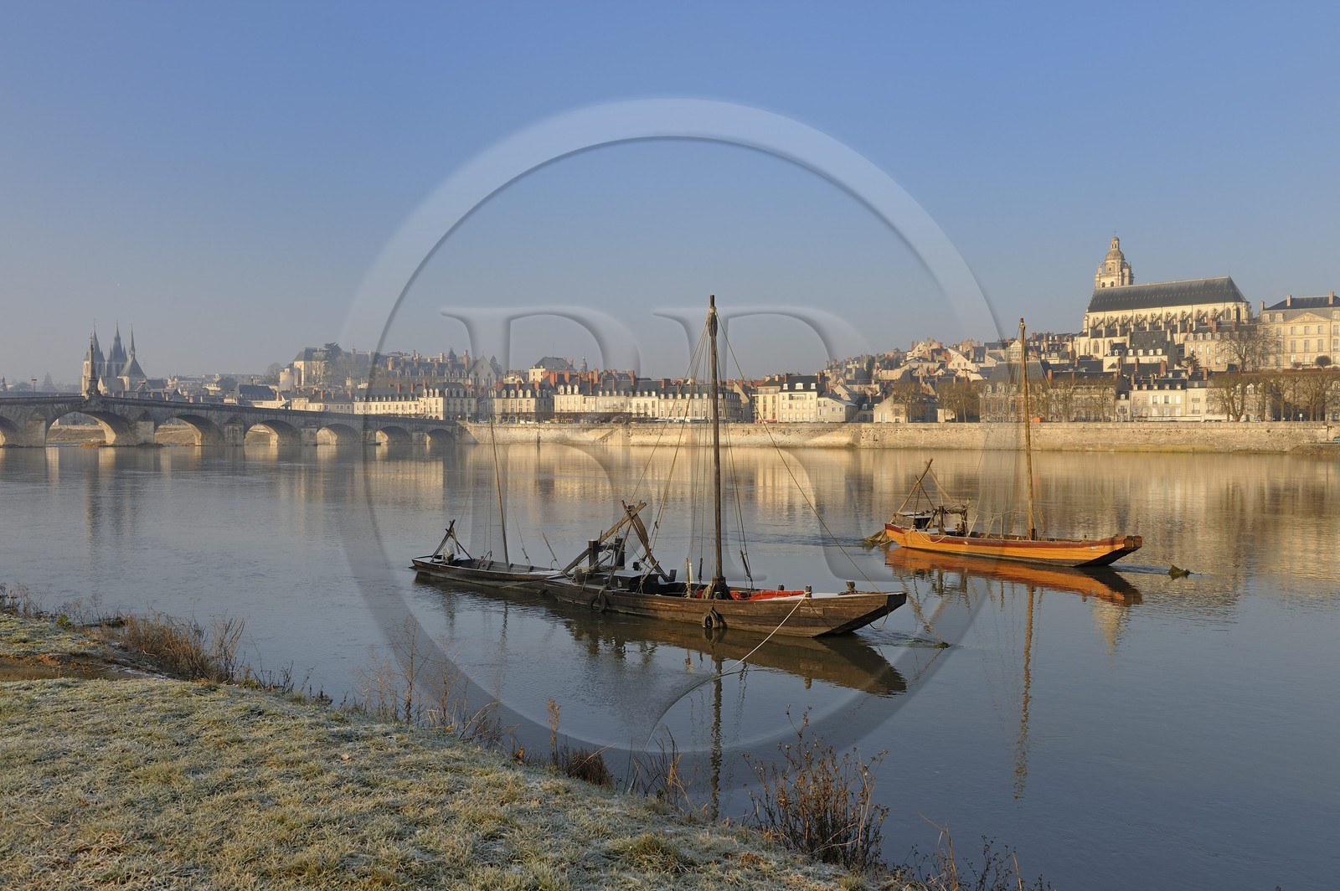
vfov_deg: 37.8
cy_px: 446
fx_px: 1302
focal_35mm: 35
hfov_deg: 54.5
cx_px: 670
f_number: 13
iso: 200
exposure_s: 1/125
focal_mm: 35
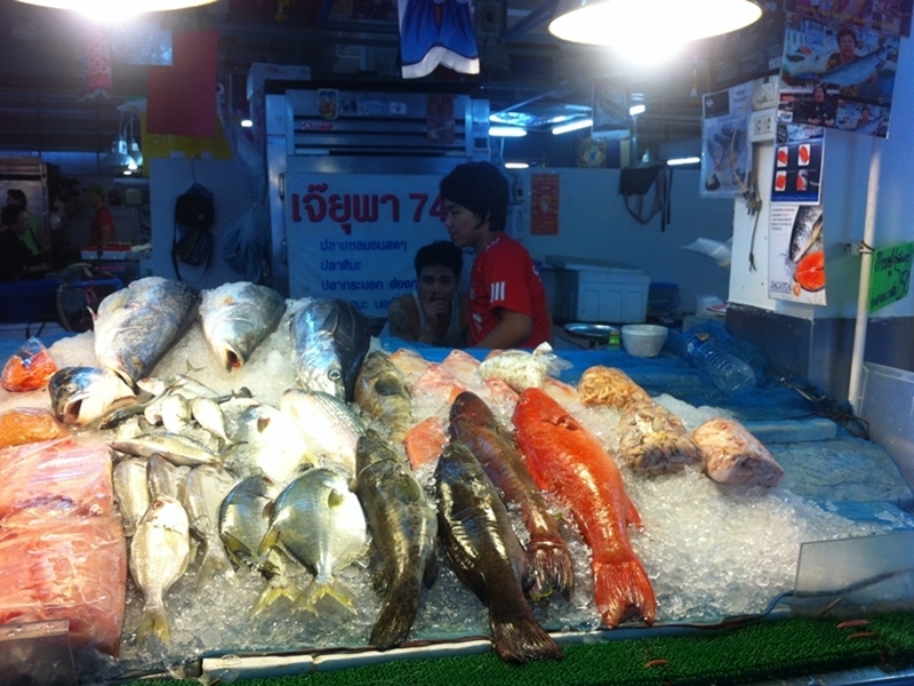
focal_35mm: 35
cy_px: 343
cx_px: 457
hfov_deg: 52.6
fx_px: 924
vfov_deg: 40.7
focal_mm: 3.85
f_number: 2.8
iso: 100
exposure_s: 1/60
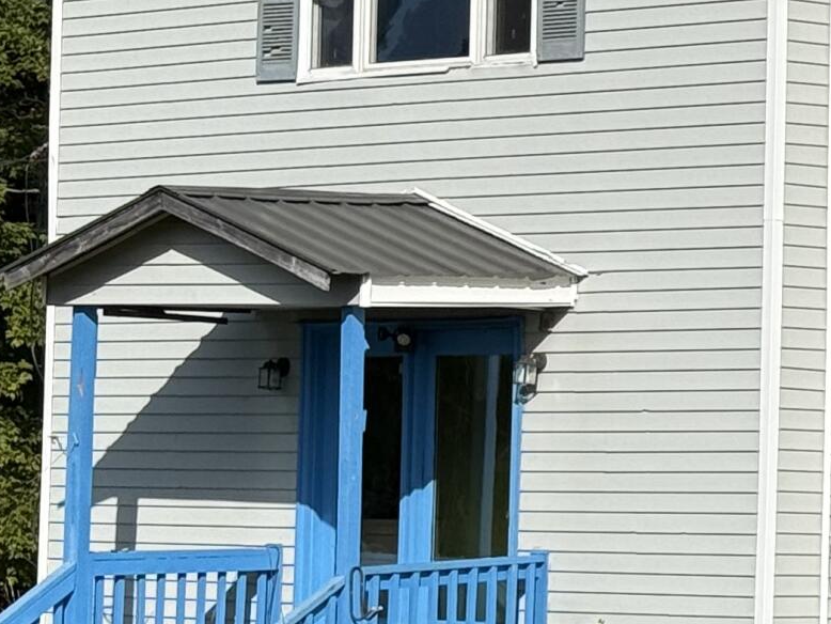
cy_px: 390
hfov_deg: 10.4
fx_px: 4443
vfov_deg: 8.0
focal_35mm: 185
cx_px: 1179
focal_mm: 6.76
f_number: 1.78
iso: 80
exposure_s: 1/11364
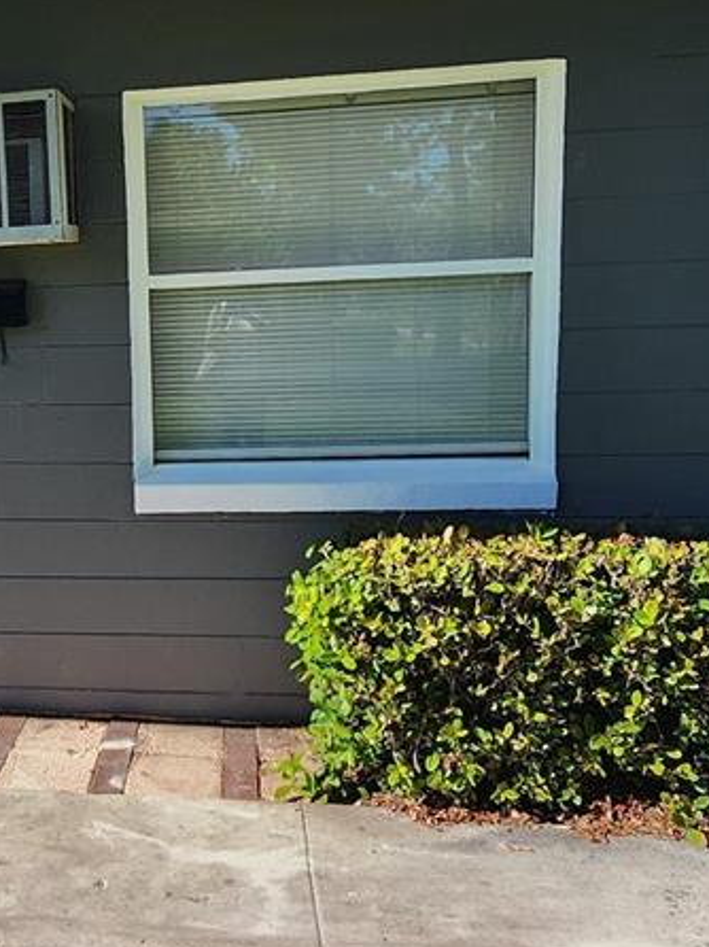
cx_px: 62
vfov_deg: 52.6
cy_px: 448
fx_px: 957
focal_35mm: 35
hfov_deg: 37.8
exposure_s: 1/1272
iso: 50
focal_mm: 2.2
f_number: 2.2
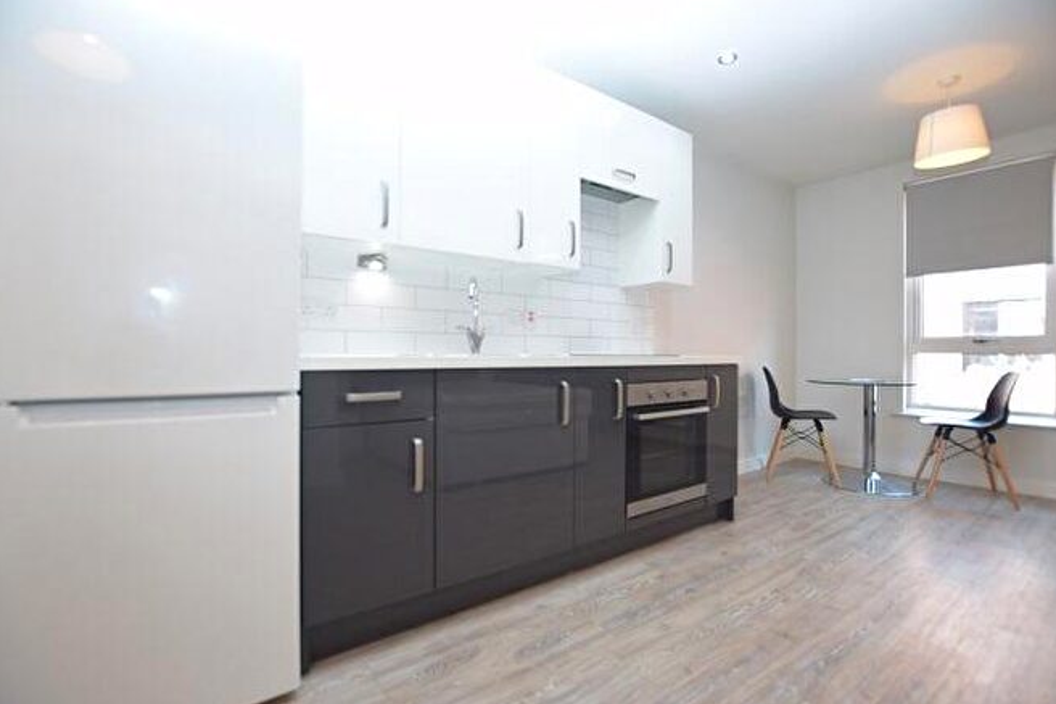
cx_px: 531
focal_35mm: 16
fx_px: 469
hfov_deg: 96.7
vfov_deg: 73.7
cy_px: 358
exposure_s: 1/80
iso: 400
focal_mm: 10
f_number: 3.5
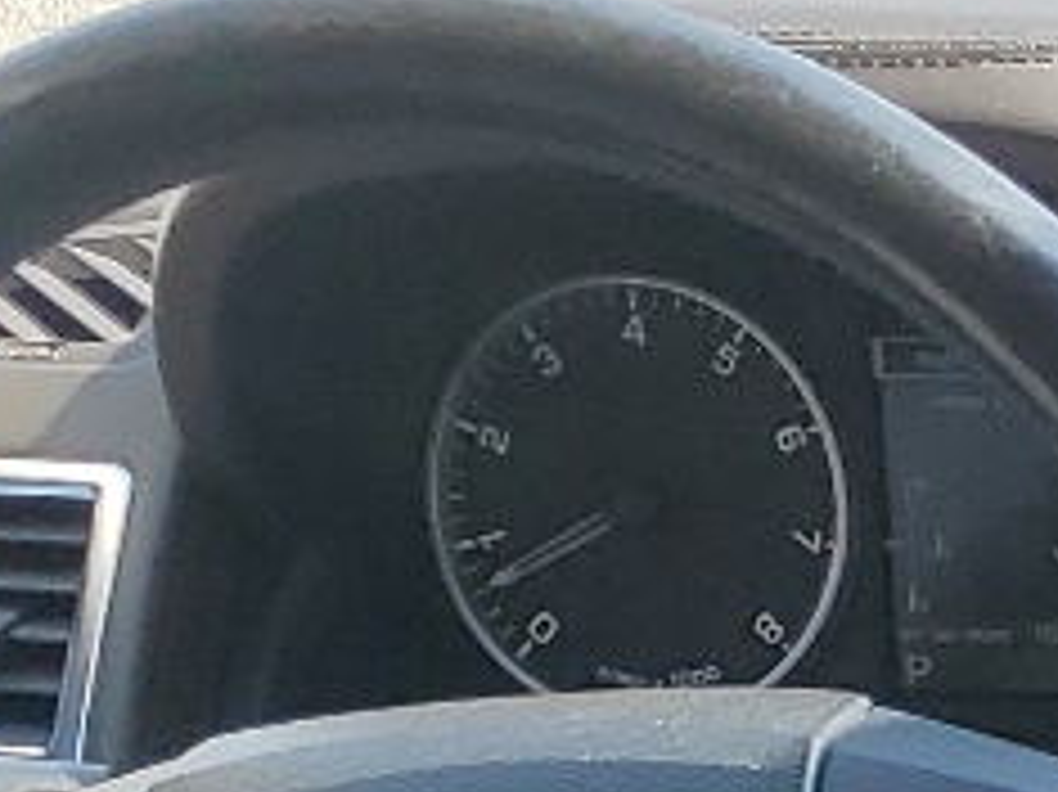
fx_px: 5407
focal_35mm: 177
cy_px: 2484
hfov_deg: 9.8
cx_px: 2602
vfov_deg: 7.3
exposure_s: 1/588
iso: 50
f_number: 1.5
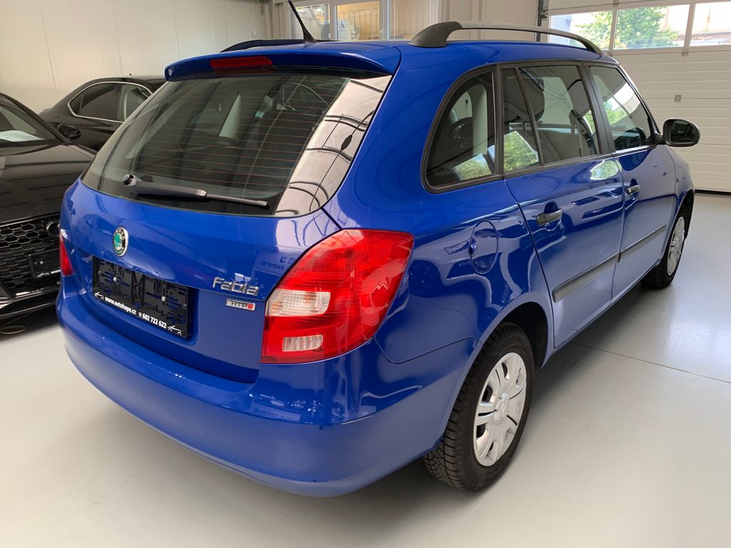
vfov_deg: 53.1
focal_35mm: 26
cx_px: 366
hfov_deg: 67.3
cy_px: 274
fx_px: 549
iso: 100
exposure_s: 1/96
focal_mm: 4.25
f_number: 1.8
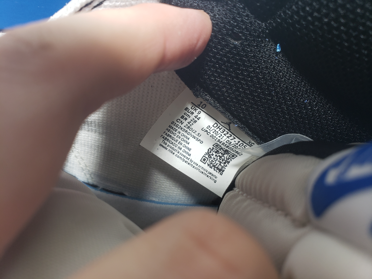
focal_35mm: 26
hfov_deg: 67.3
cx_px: 186
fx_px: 279
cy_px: 140
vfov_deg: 53.1
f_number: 2.4
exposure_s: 1/100
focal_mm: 4.3
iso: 100
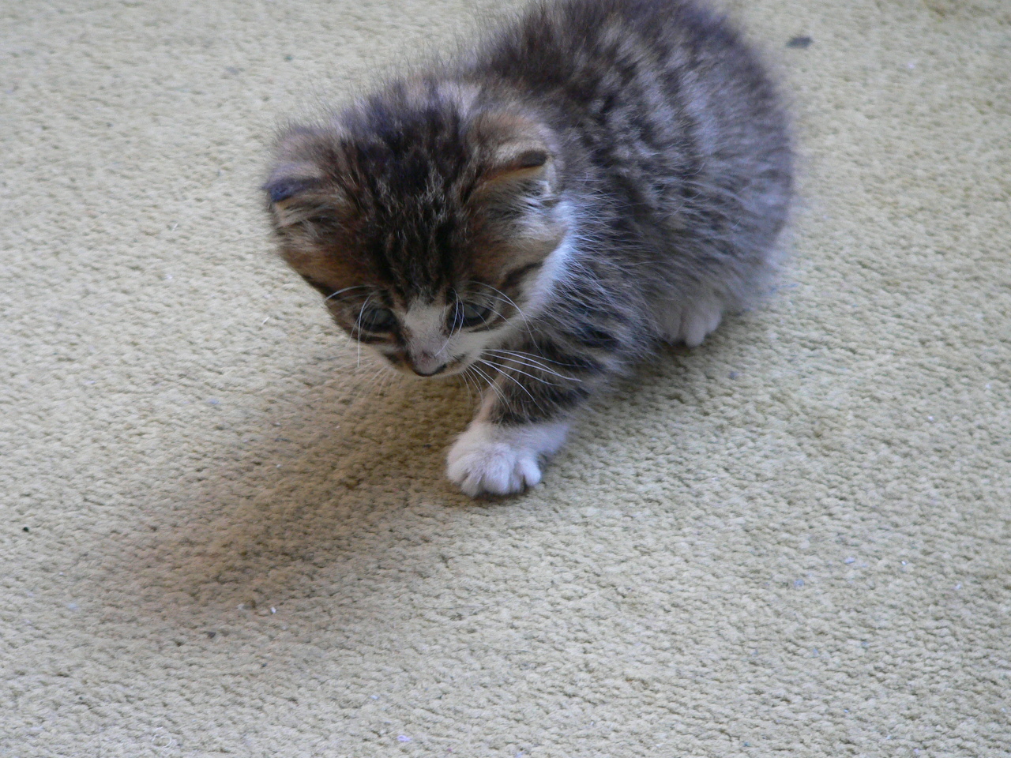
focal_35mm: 127
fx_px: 3709
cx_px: 506
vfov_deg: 11.7
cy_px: 379
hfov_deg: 15.5
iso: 200
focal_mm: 21.2
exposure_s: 1/50
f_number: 2.8
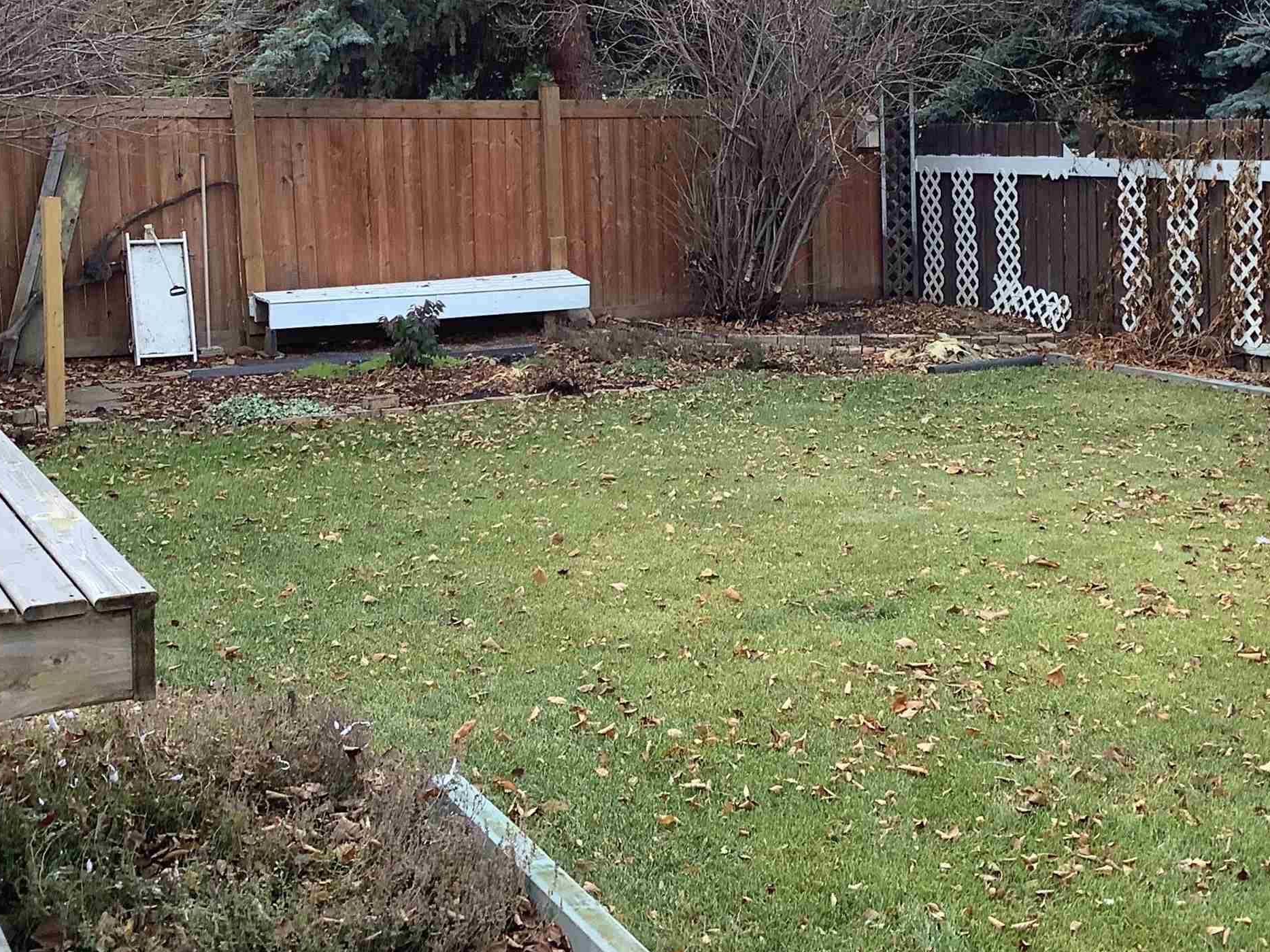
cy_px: 337
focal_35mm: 51
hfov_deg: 37.4
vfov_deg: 28.4
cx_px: 743
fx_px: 1871
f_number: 2.4
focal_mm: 3.3
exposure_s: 1/120
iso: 64
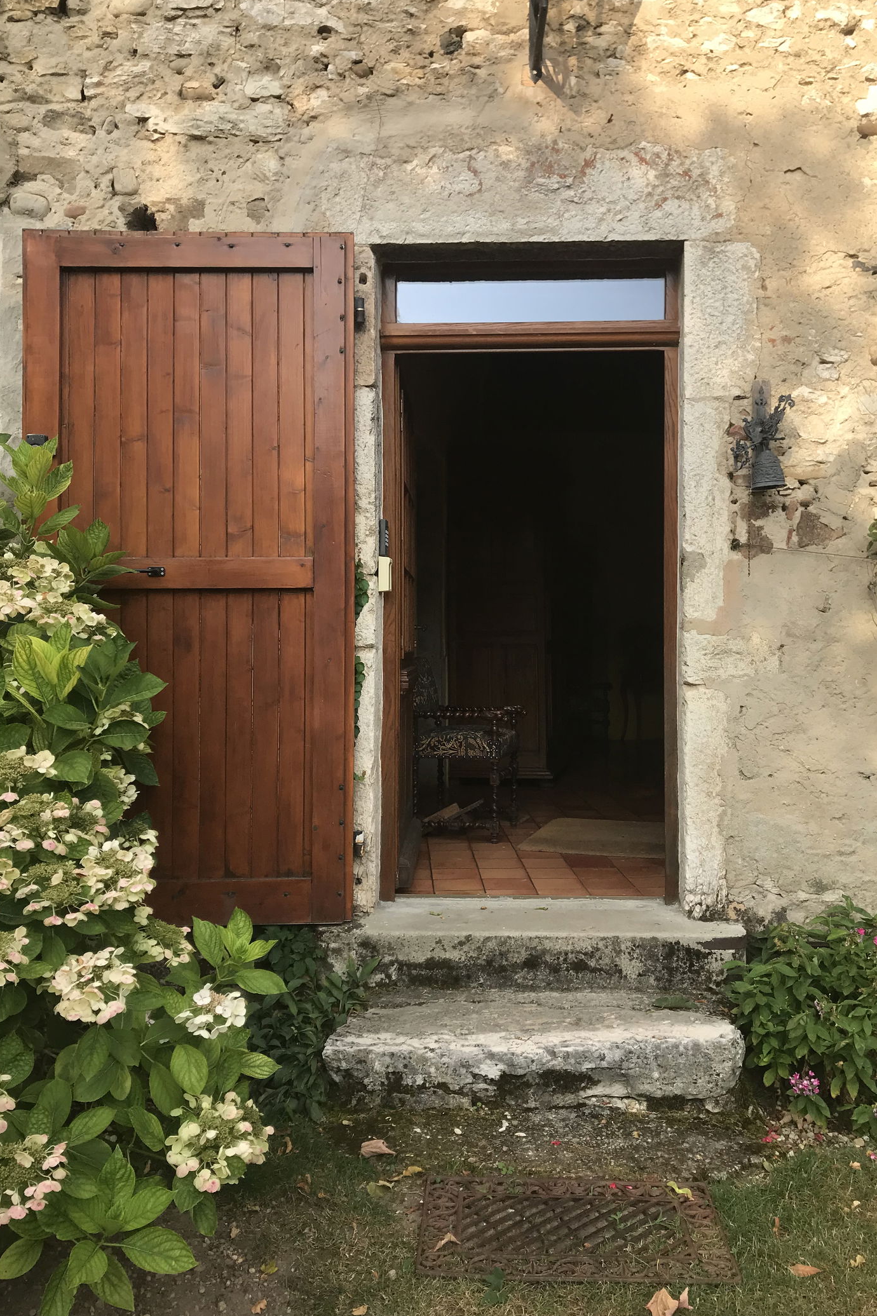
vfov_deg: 61.9
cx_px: 492
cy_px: 640
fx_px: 1097
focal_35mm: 30
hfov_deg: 43.5
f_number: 1.8
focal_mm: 3.99
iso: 20
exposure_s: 1/1244
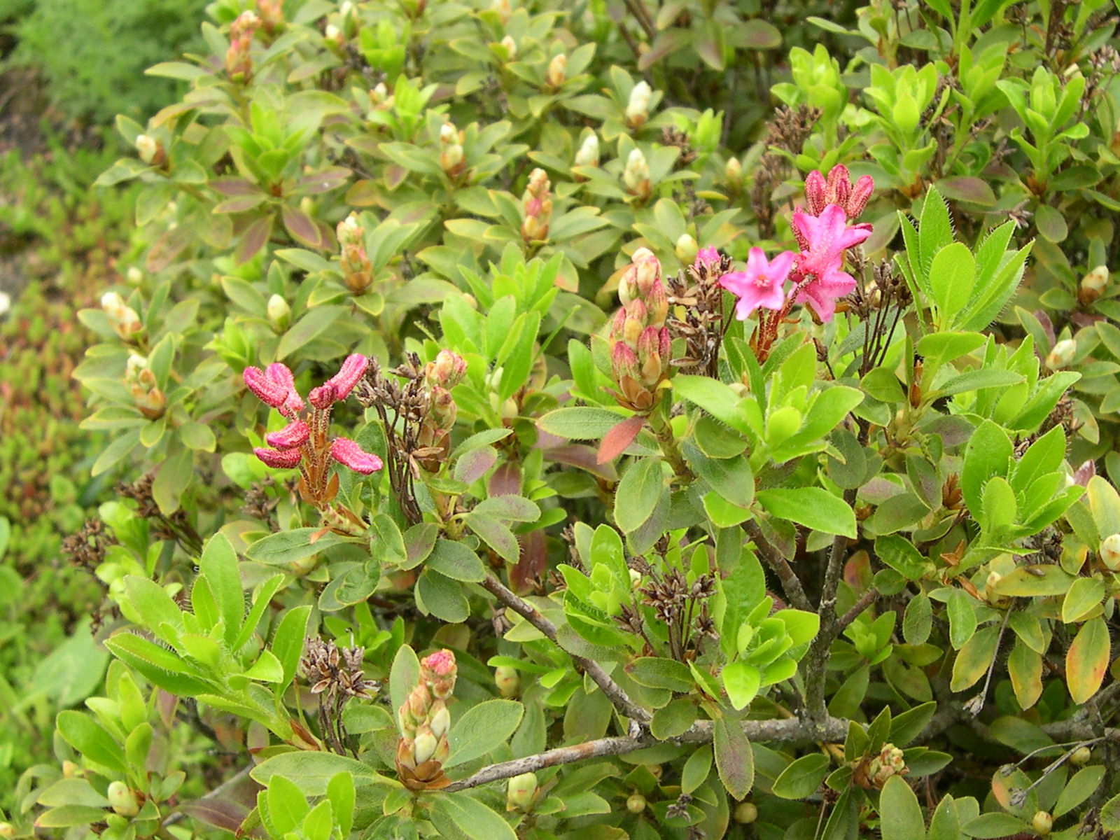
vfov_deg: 37.7
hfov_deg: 49.0
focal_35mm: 38
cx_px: 560
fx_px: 1229
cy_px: 420
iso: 100
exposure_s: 1/277
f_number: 2.8
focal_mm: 8
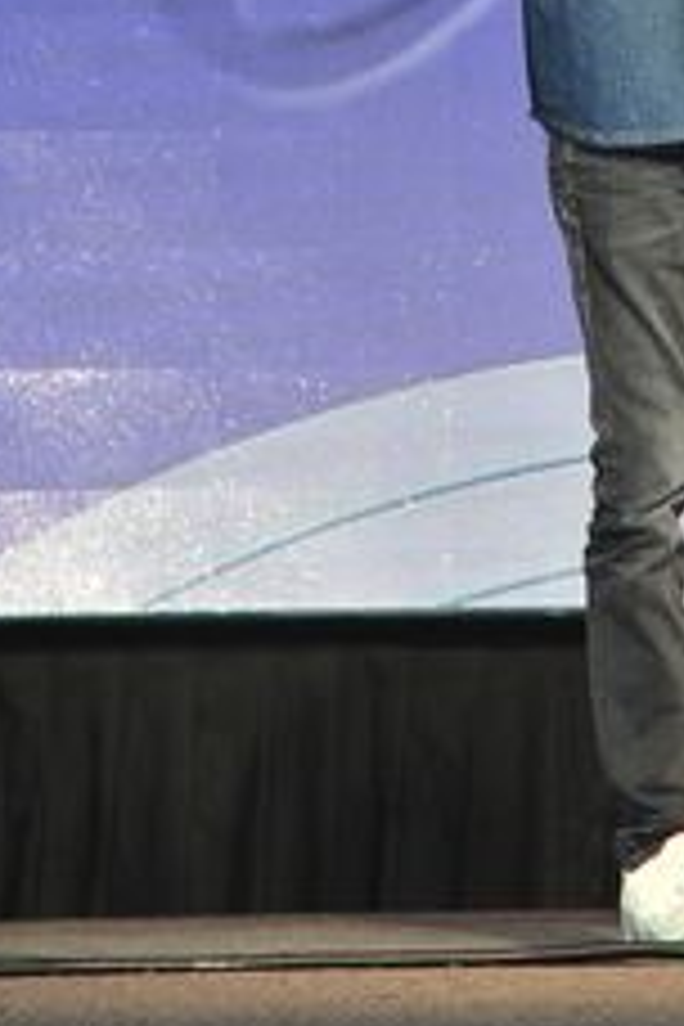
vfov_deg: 7.8
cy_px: -256
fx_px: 7495
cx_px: 722
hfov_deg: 5.2
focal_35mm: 263
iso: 1600
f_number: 5.6
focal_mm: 100
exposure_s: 1/160
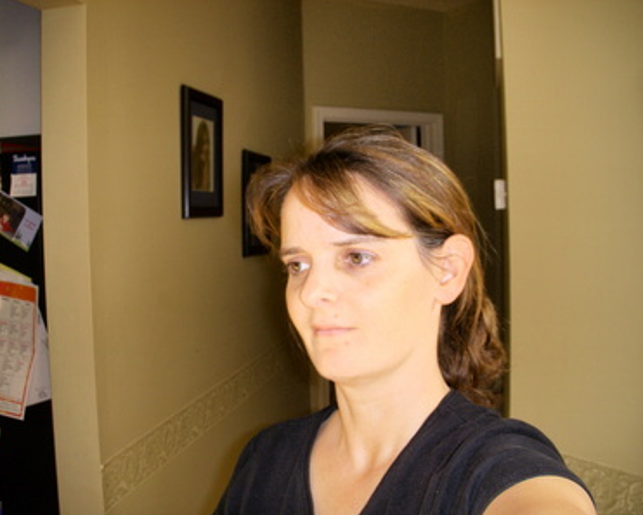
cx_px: 307
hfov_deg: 45.8
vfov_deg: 37.4
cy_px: 258
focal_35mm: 40
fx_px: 761
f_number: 3.3
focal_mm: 6.3
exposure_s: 1/30
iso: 100
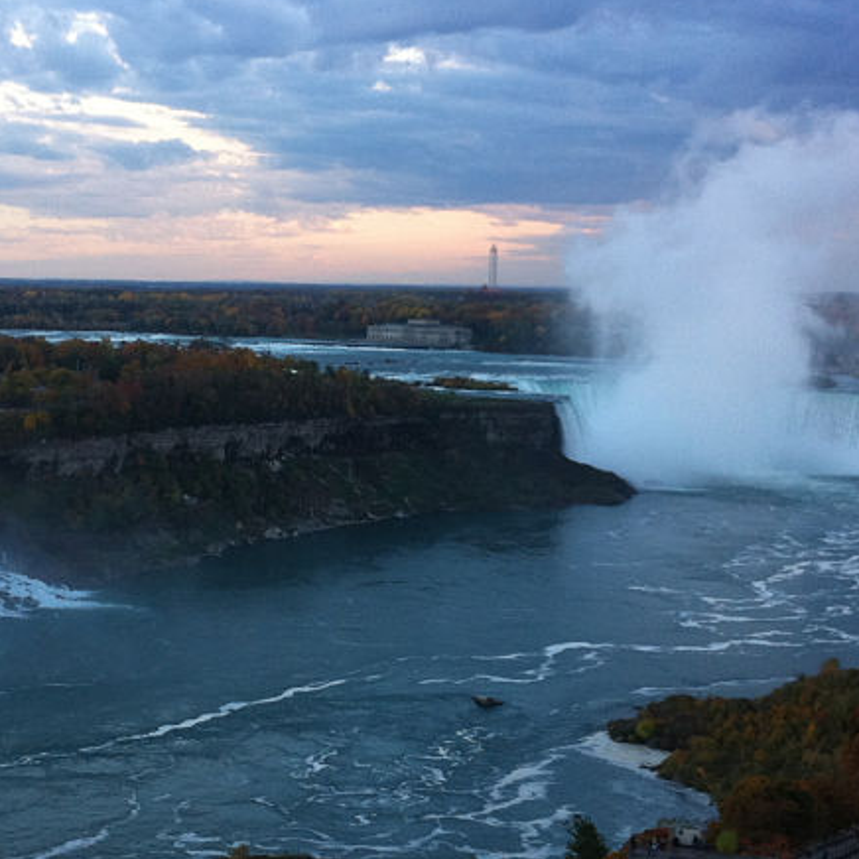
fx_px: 1909
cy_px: 430
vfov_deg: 25.4
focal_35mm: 68
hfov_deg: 25.3
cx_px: 313
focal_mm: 3.85
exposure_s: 1/120
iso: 100
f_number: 2.8
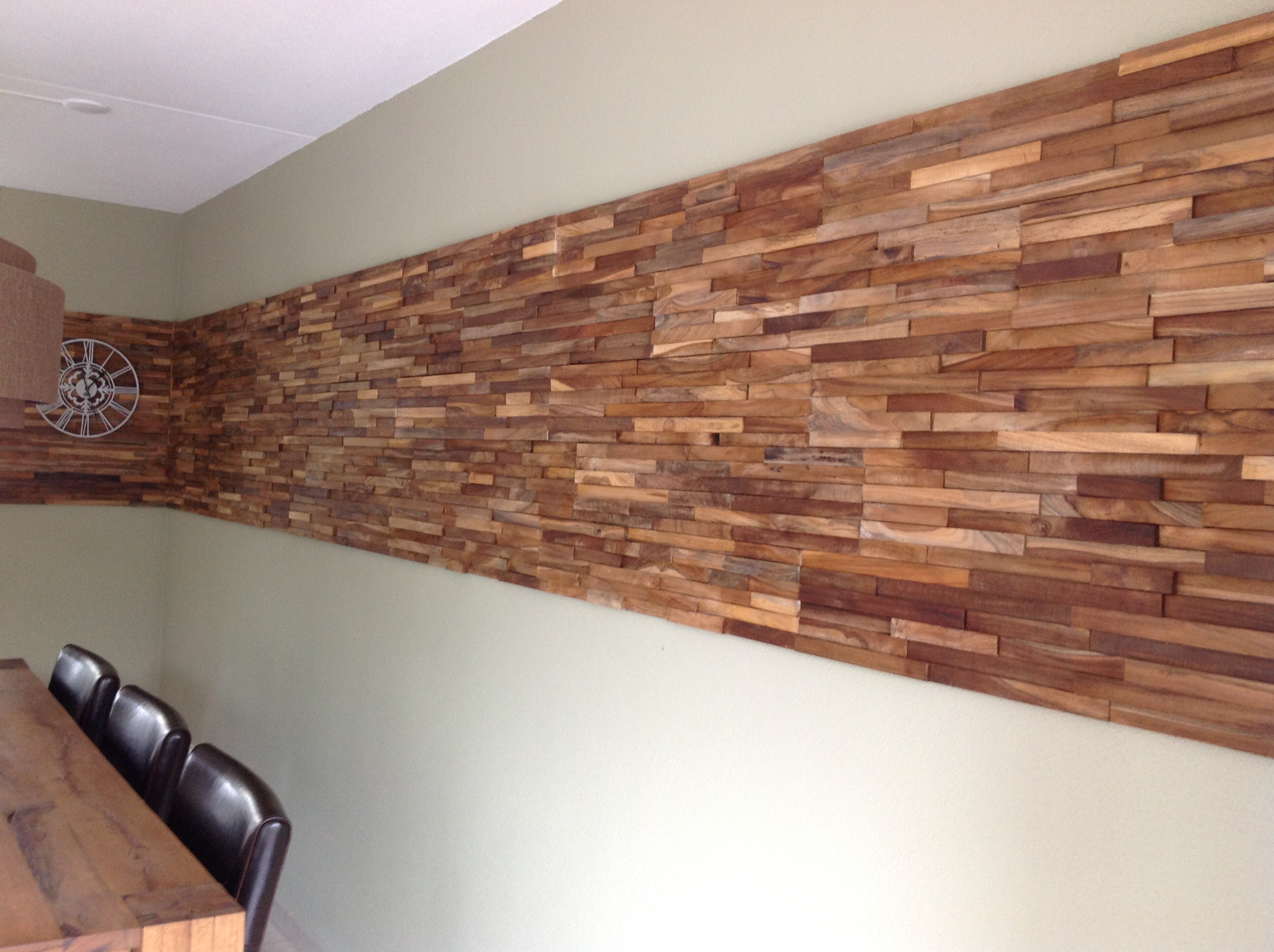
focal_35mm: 35
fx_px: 1286
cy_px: 476
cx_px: 637
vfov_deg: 40.6
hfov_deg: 52.7
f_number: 2.4
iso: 100
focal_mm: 4.28
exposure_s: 1/15
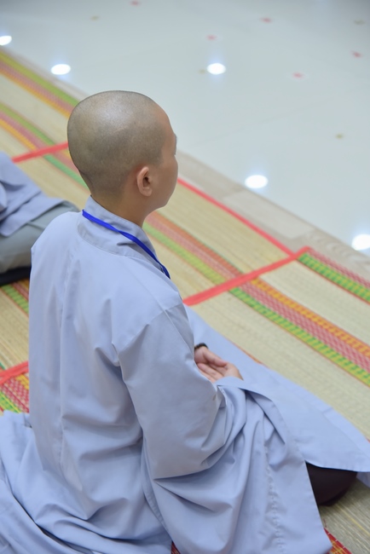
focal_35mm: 75
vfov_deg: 27.0
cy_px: 277
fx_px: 1155
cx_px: 185
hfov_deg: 18.2
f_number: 4
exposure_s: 1/100
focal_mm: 75
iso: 1000
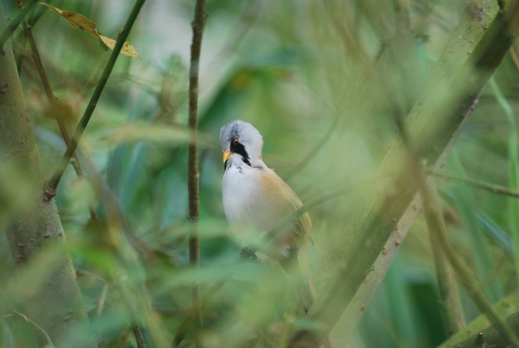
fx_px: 6495
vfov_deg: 3.1
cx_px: 260
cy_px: 174
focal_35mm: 450
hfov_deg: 4.6
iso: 400
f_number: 5.6
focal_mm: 300
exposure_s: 1/100
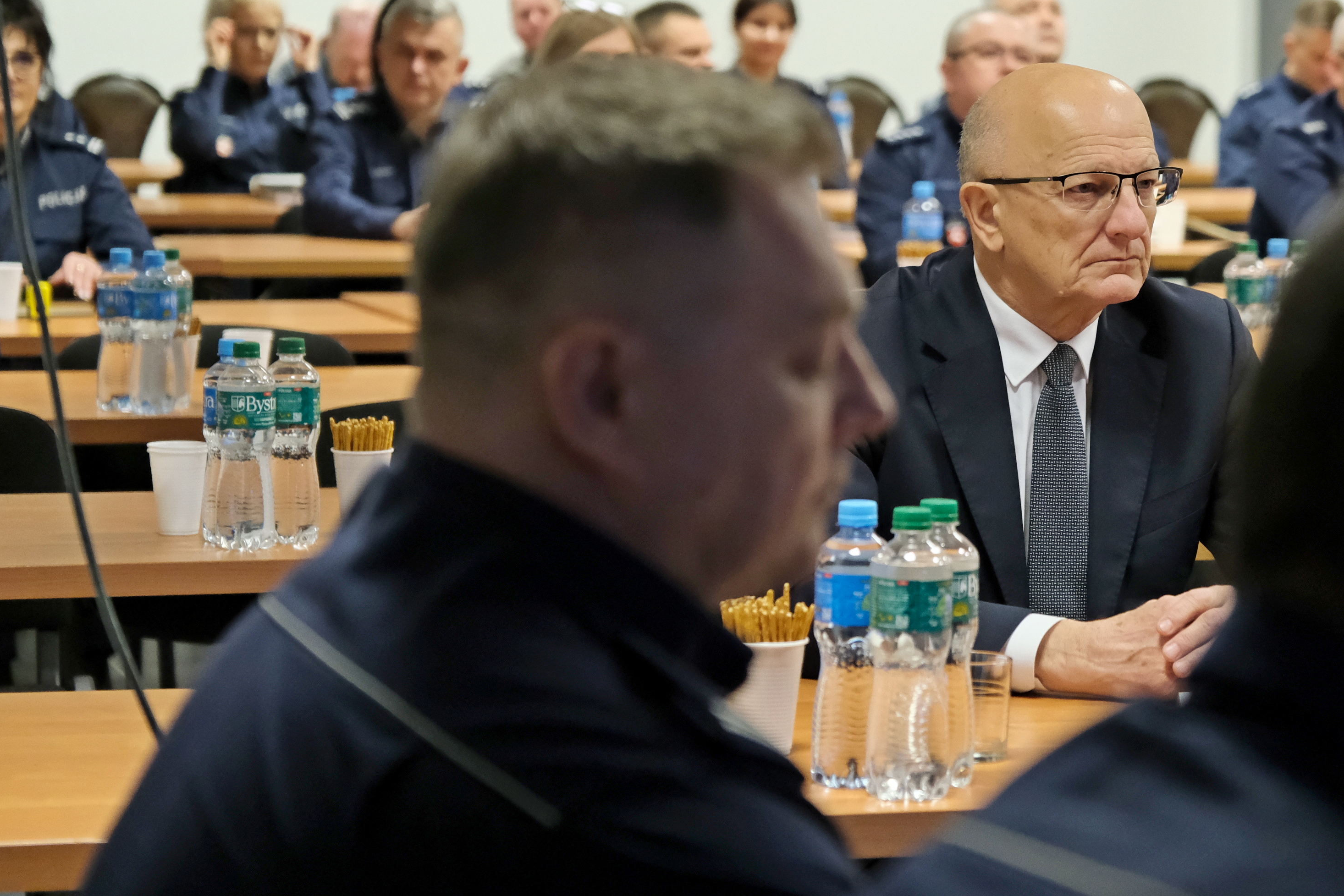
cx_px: 900
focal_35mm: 125
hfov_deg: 16.4
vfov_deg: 11.0
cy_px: 285
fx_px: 4667
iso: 3200
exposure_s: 1/180
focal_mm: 55
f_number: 2.8
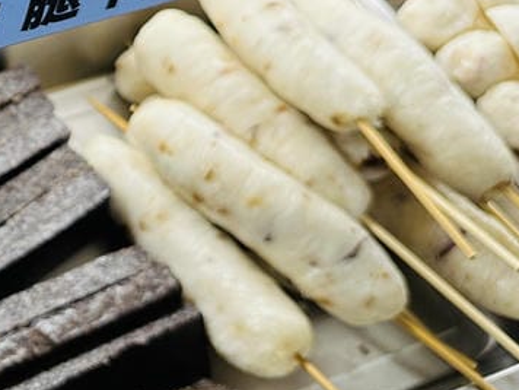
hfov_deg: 20.8
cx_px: -239
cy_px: 1
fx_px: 1214
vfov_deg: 17.8
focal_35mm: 81
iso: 125
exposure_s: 1/120
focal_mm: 6.86
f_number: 1.78
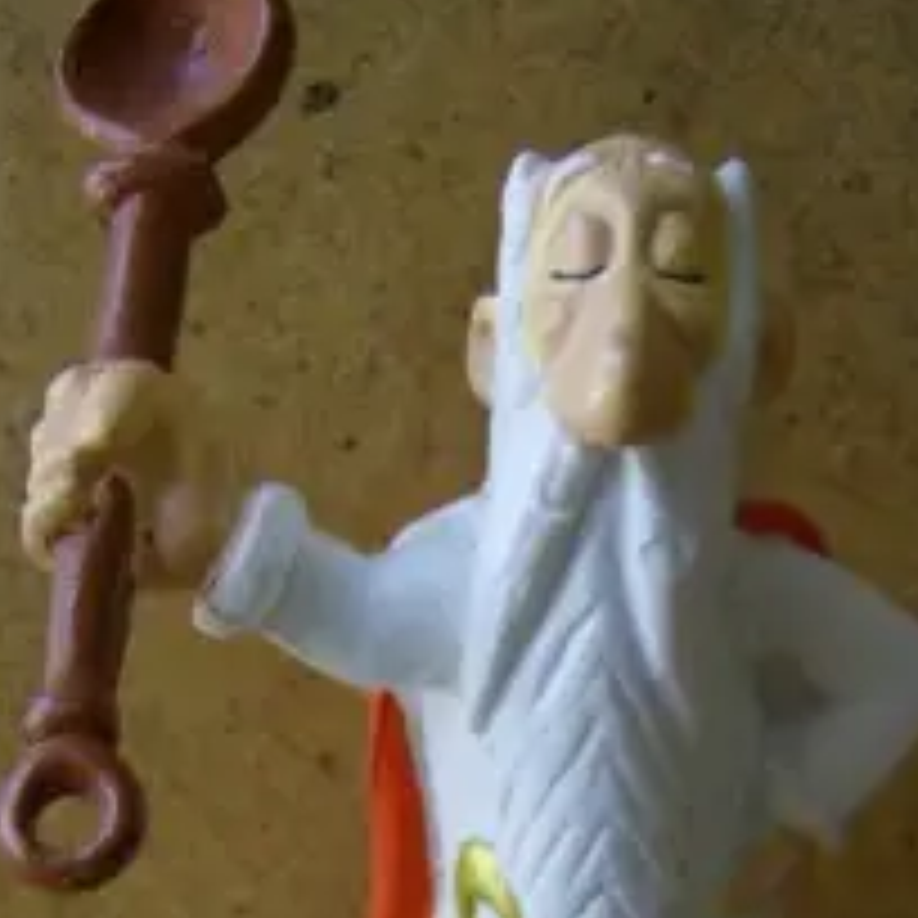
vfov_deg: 25.5
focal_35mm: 66
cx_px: 531
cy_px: 763
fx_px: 1980
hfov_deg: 26.1
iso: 100
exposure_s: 1/91.5
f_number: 2.8
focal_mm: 6
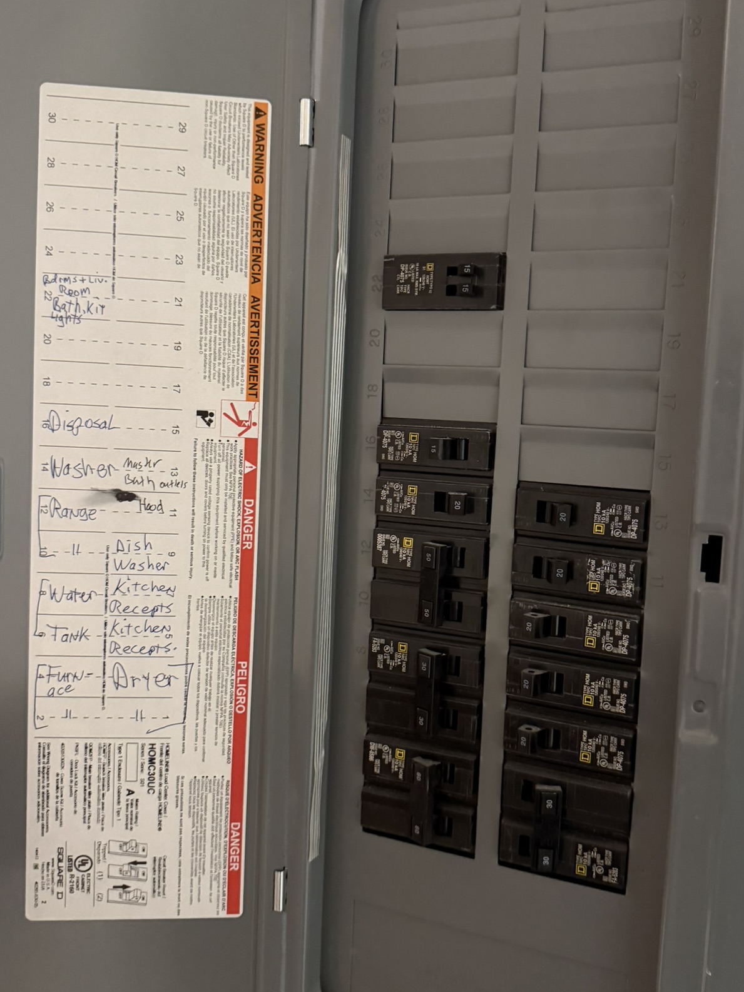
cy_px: 474
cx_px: 410
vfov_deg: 58.3
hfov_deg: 45.4
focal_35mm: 31
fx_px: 889
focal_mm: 6.76
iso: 1000
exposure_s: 1/30
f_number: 1.78
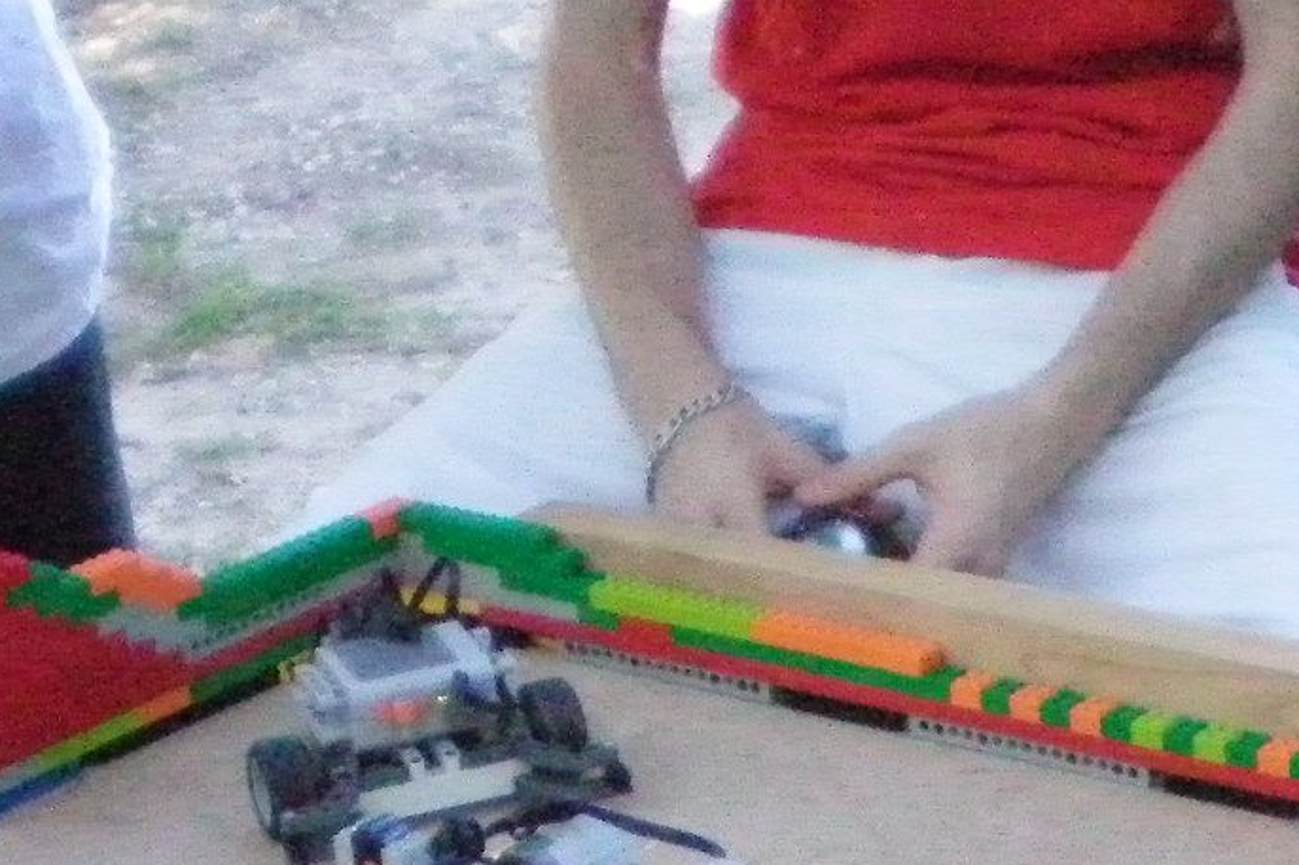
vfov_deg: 11.1
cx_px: 1081
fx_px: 4257
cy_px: 1374
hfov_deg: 17.2
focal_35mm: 118
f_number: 3.1
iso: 800
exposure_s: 1/320
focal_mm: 6.3
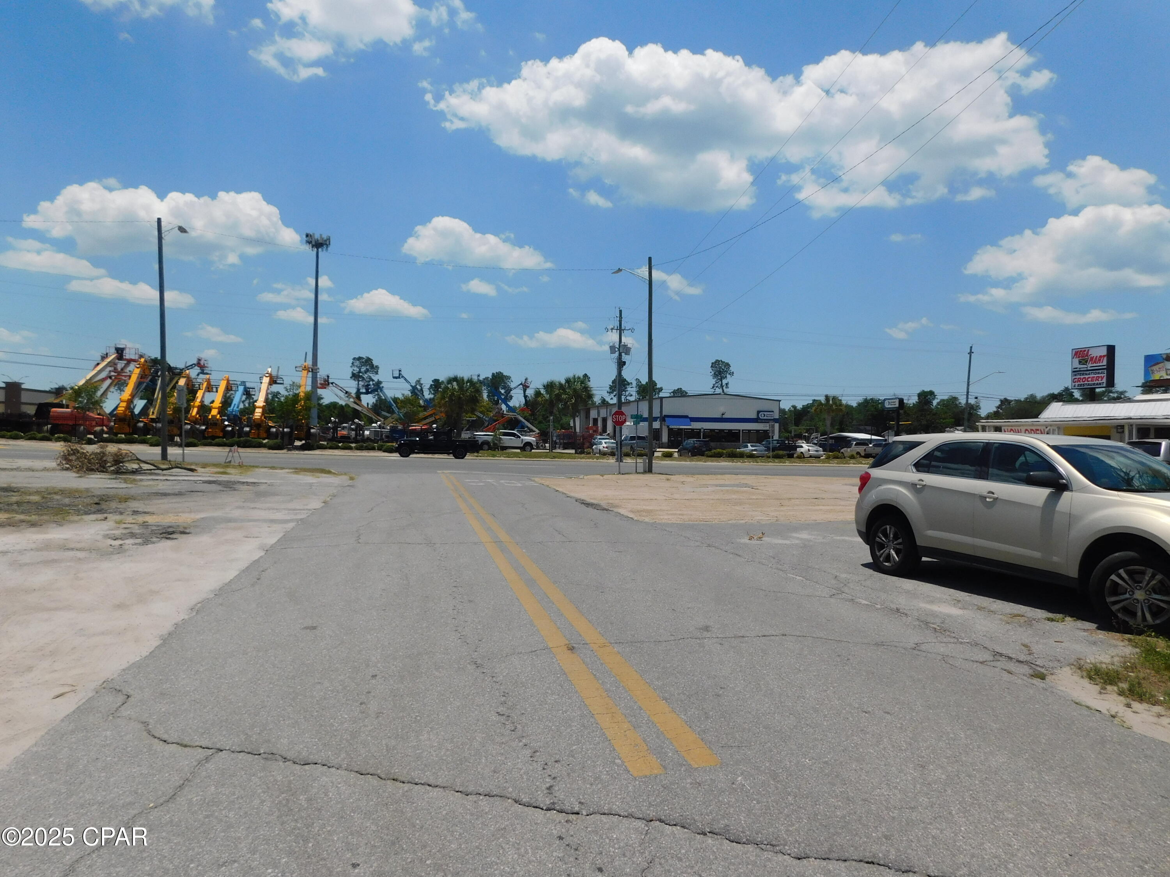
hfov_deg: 73.9
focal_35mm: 23
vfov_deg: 58.9
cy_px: 438
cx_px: 585
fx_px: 777
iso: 125
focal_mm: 4
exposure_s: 1/1000
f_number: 6
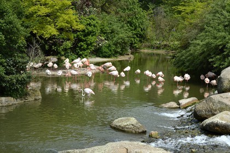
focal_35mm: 70
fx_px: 447
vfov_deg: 19.5
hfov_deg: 28.8
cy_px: 76
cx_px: 115
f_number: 11
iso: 200
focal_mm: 70
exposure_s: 1/320
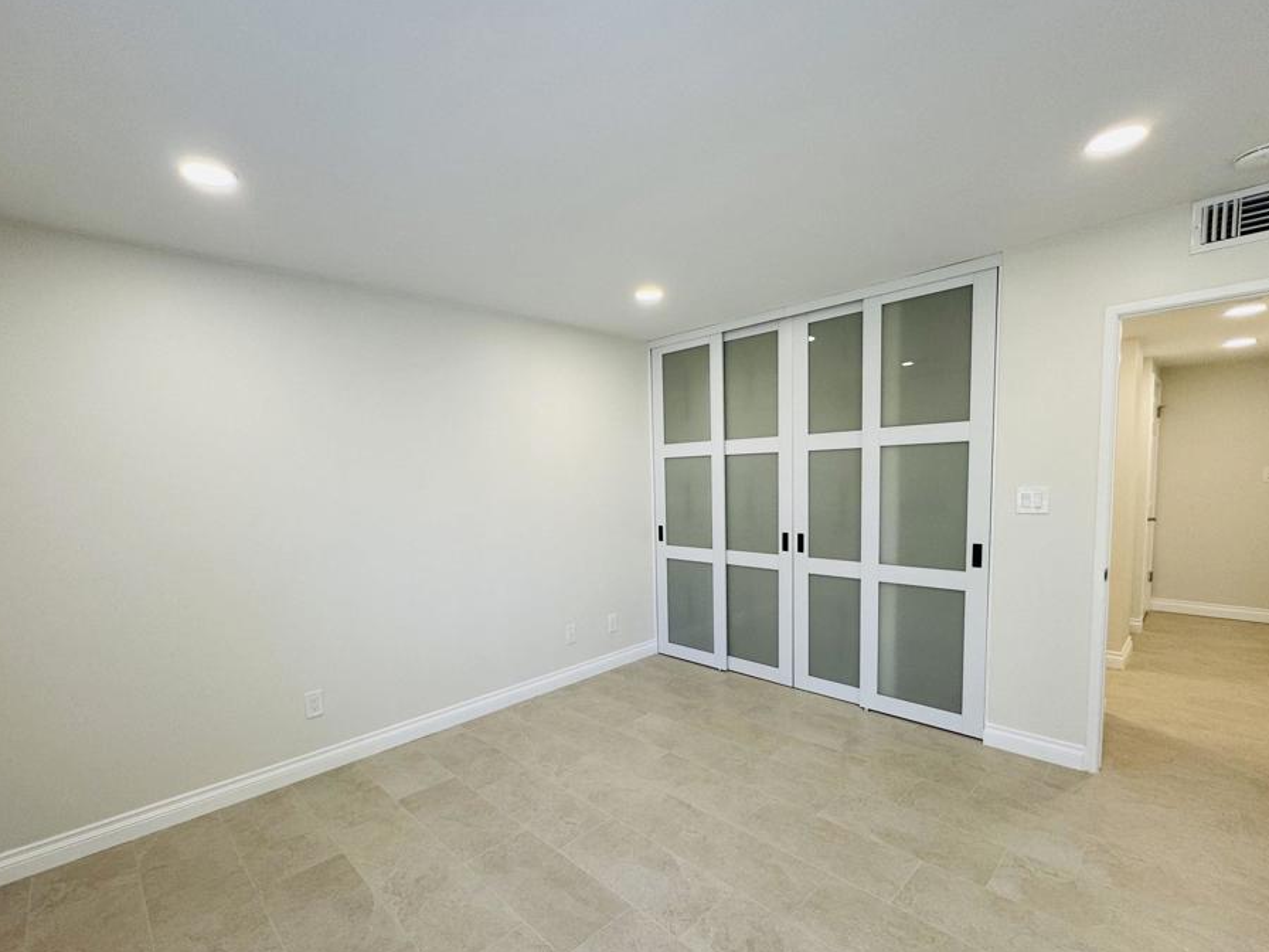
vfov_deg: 77.9
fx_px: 587
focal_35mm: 16
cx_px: 599
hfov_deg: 94.4
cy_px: 527
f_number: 2.2
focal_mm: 2.22
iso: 80
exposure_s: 1/99
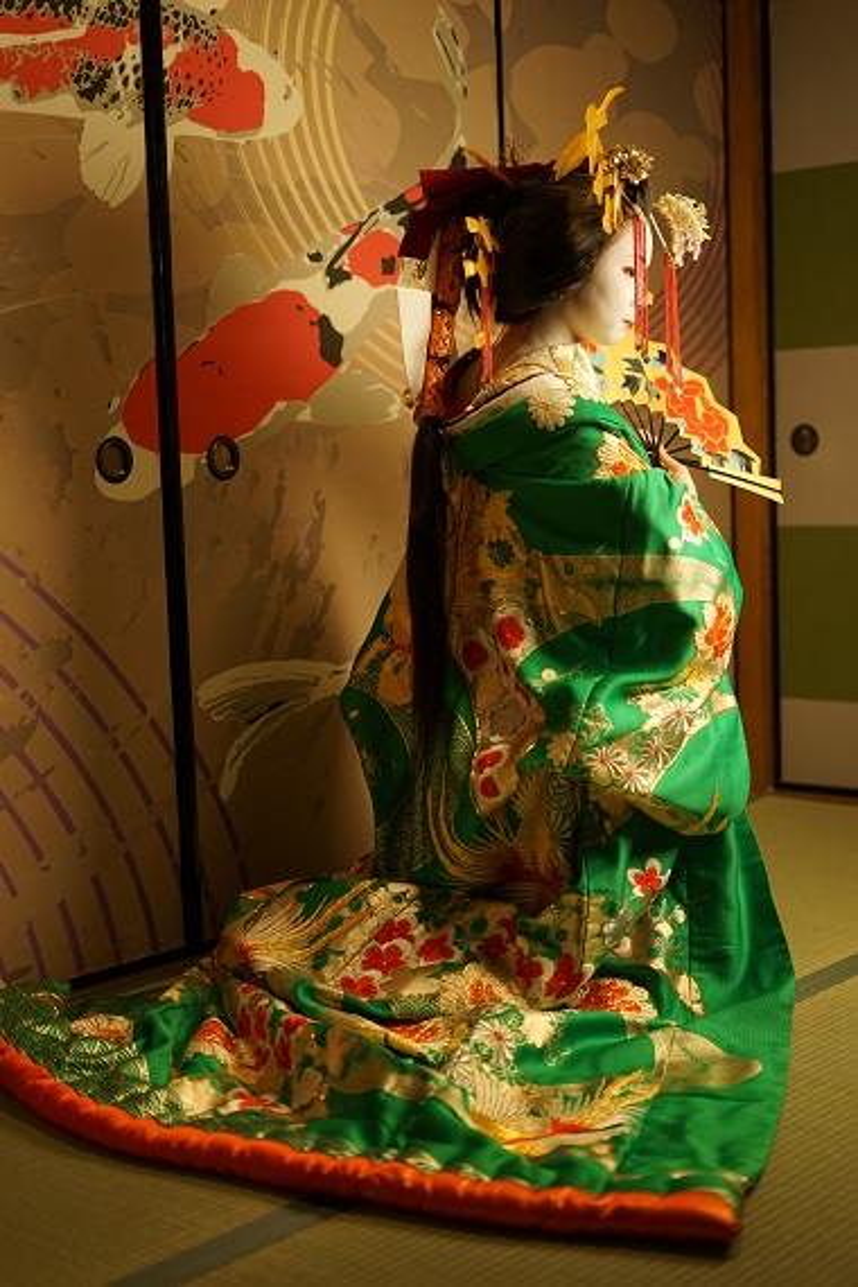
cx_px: 429
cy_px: 644
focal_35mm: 50
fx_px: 1787
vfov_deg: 39.6
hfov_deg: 27.0
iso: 125
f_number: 1.8
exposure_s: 1/80
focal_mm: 50
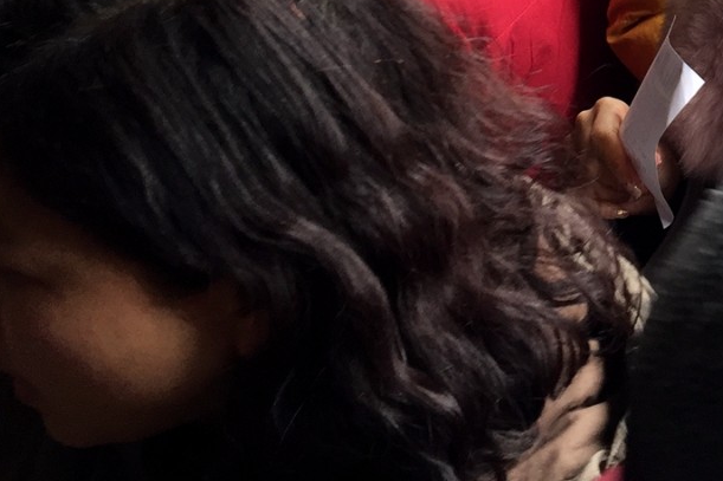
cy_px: -171
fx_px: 1586
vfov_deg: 16.2
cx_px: 826
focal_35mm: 79
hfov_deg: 23.8
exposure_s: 1/100
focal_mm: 4.15
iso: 50
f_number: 2.2
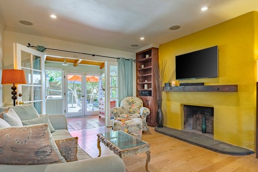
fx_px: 136
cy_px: 96
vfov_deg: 64.3
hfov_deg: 86.9
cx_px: 130
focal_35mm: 19
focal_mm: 16
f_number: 8
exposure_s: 1/200
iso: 320
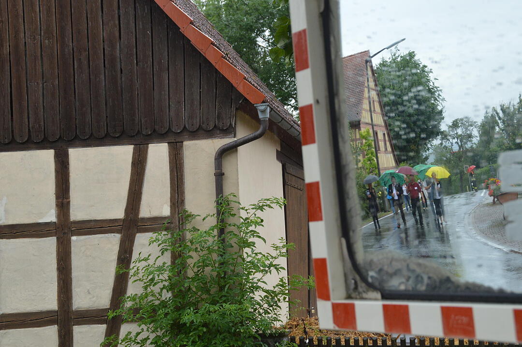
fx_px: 1043
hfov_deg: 28.1
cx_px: 261
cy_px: 174
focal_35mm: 72
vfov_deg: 18.9
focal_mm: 48
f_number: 9
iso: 800
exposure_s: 1/320
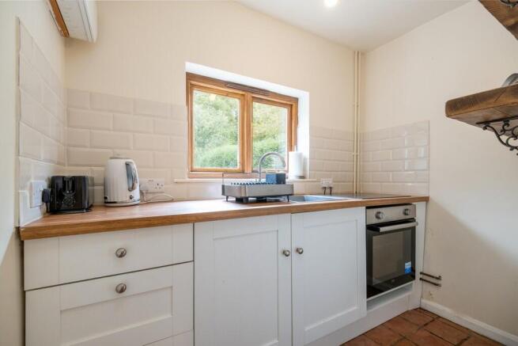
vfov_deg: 73.8
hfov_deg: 96.7
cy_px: 173
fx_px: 230
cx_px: 259
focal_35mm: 16
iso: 160
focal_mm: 10.6
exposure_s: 1/6
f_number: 7.1
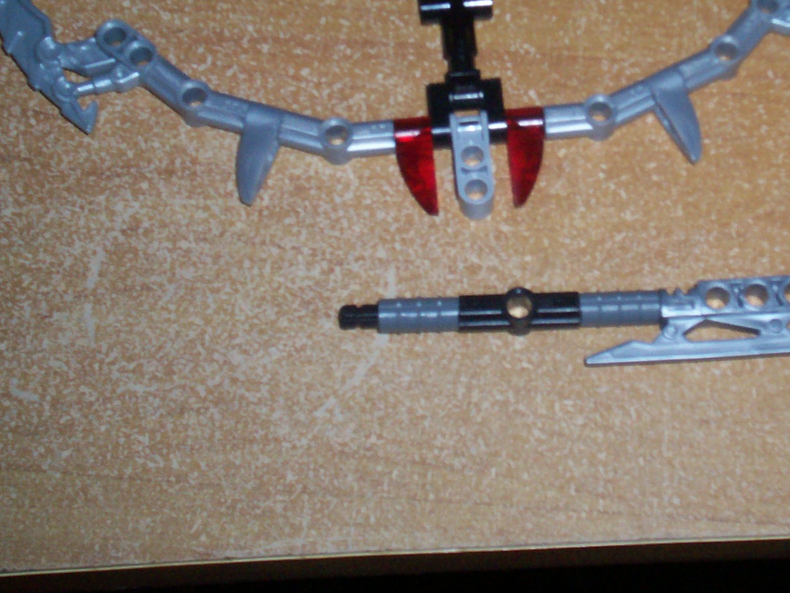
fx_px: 1598
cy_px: 96
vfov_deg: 20.7
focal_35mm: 70
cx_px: 605
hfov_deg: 27.3
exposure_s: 1/64
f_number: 4.5
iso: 140
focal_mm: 5.9
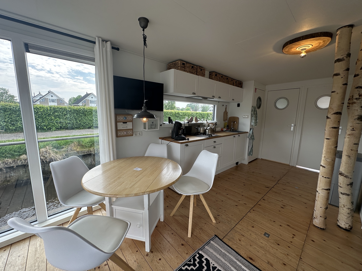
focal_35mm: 14
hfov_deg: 102.1
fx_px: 146
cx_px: 181
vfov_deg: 85.7
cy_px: 136
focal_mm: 2.22
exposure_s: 1/278
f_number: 2.2
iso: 40
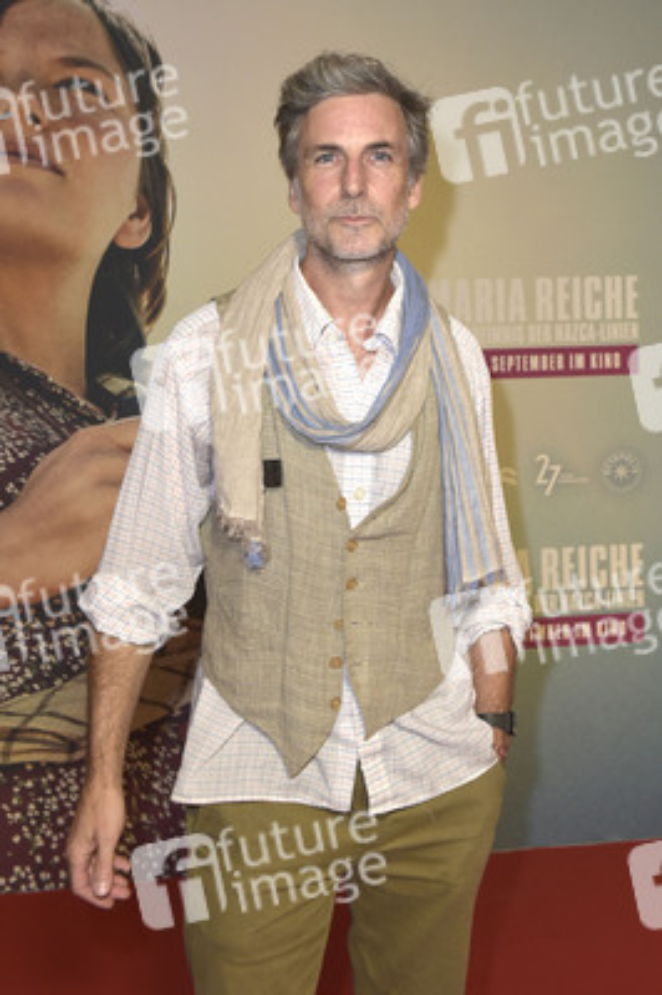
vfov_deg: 50.7
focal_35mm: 38
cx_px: 331
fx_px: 1050
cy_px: 498
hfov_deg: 35.0
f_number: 5.6
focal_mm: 38
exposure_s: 1/200
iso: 800
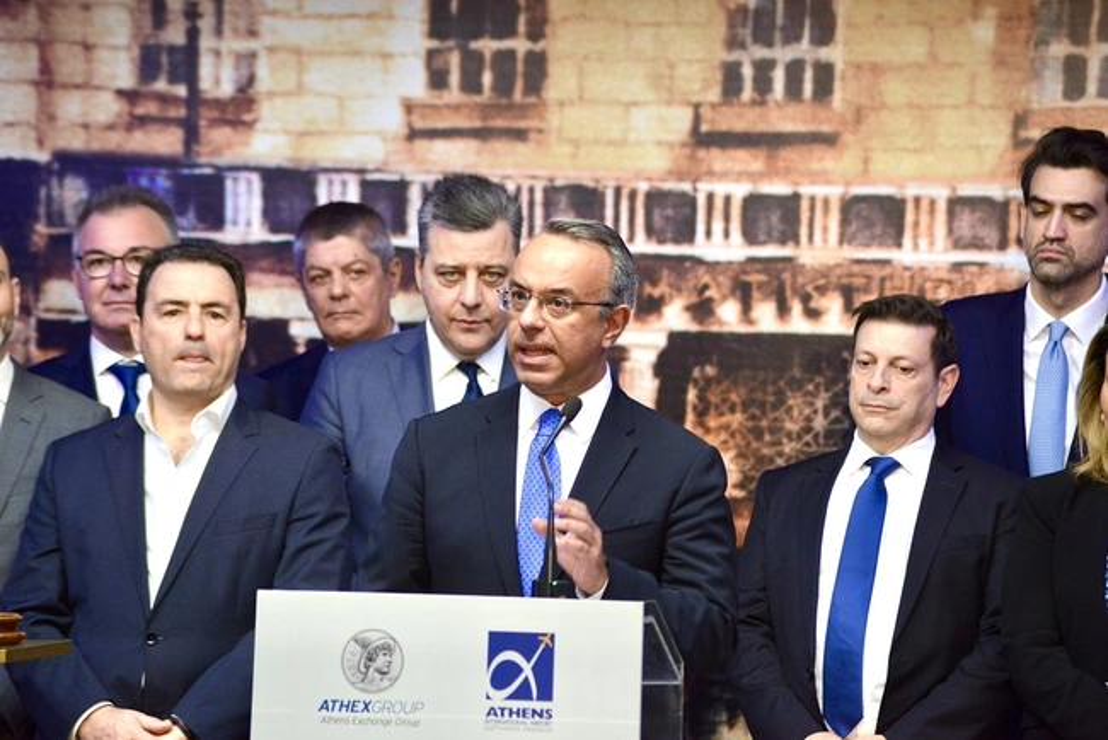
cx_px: 554
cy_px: 370
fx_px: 6466
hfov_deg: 9.8
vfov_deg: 6.5
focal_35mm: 210
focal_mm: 210
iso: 2000
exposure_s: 1/250
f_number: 4.8
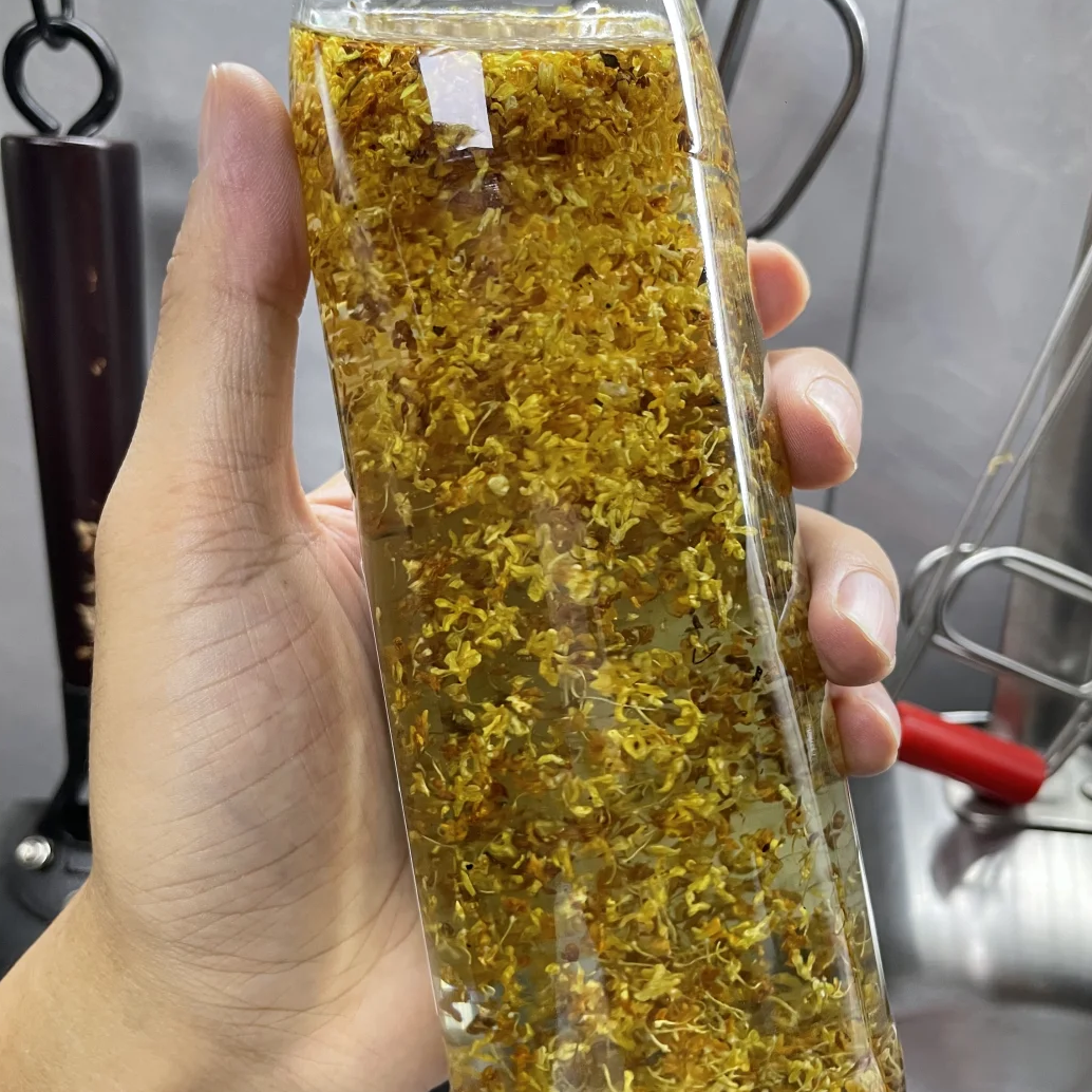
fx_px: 1142
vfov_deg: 51.0
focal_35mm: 32
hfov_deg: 51.1
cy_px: 599
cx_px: 564
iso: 100
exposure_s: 1/50
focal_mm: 4.2
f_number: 1.6
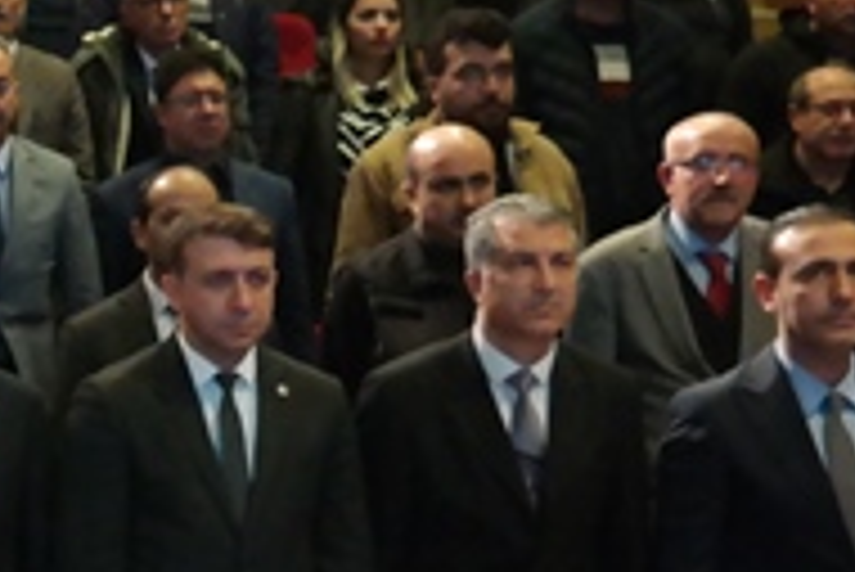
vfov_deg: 11.3
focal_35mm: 122
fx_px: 2900
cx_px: -423
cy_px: 295
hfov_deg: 15.5
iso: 3200
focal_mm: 19
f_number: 3.5
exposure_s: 1/30
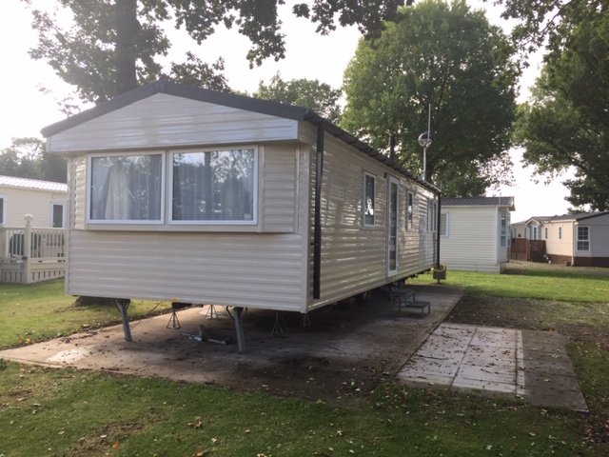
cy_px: 228
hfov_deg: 61.7
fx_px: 510
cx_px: 304
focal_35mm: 29
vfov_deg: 48.2
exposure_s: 1/213
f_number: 2.2
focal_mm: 4.15
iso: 32
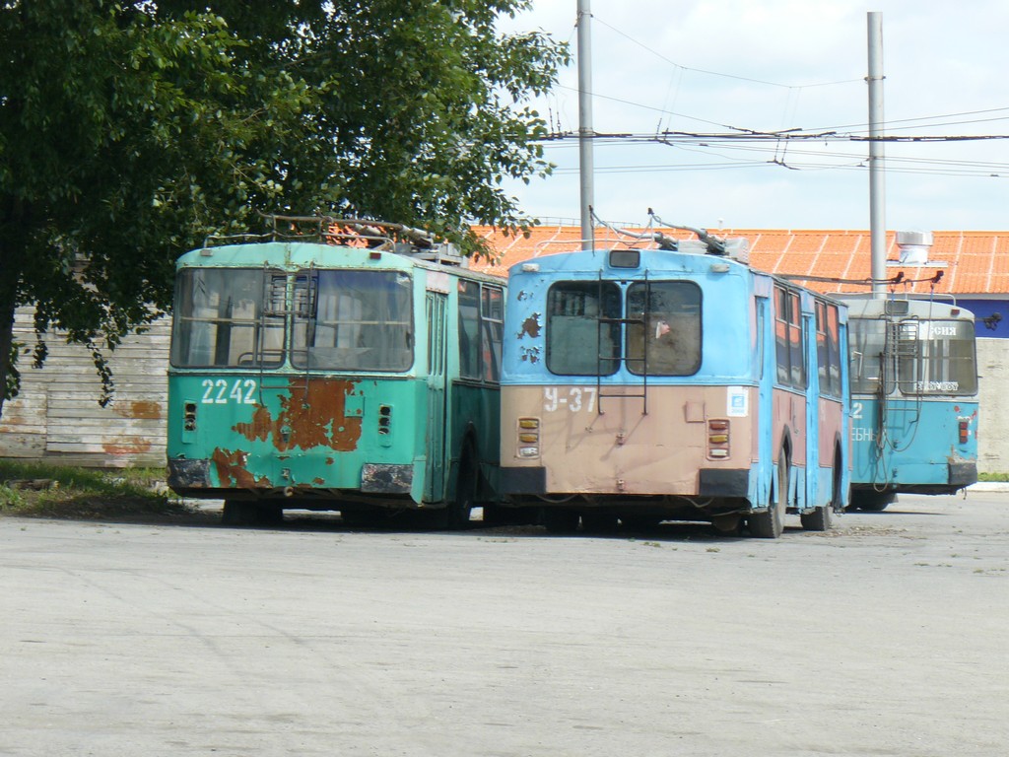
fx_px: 6092
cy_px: 378
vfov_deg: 7.1
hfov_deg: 9.5
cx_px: 504
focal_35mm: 209
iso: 100
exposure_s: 1/250
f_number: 5.6
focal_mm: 34.8
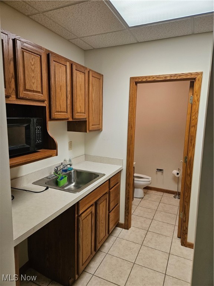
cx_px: 107
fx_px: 190
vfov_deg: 73.9
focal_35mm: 23
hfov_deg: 58.9
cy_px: 143
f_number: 1.8
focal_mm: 5.4
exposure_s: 1/120
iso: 250
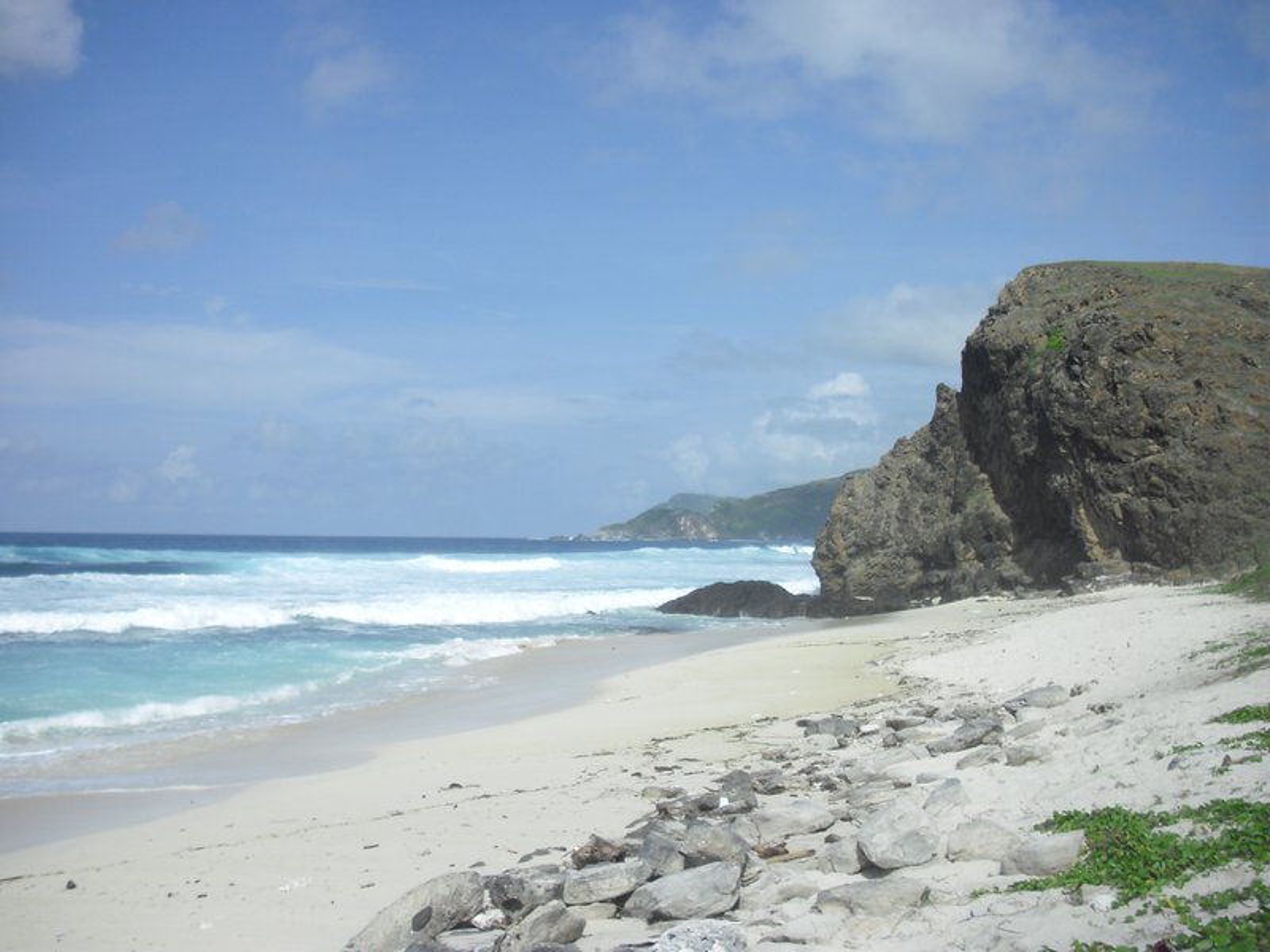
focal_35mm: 38
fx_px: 1394
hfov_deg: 49.0
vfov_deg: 37.7
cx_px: 635
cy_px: 476
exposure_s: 1/400
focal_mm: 6.2
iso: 100
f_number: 8
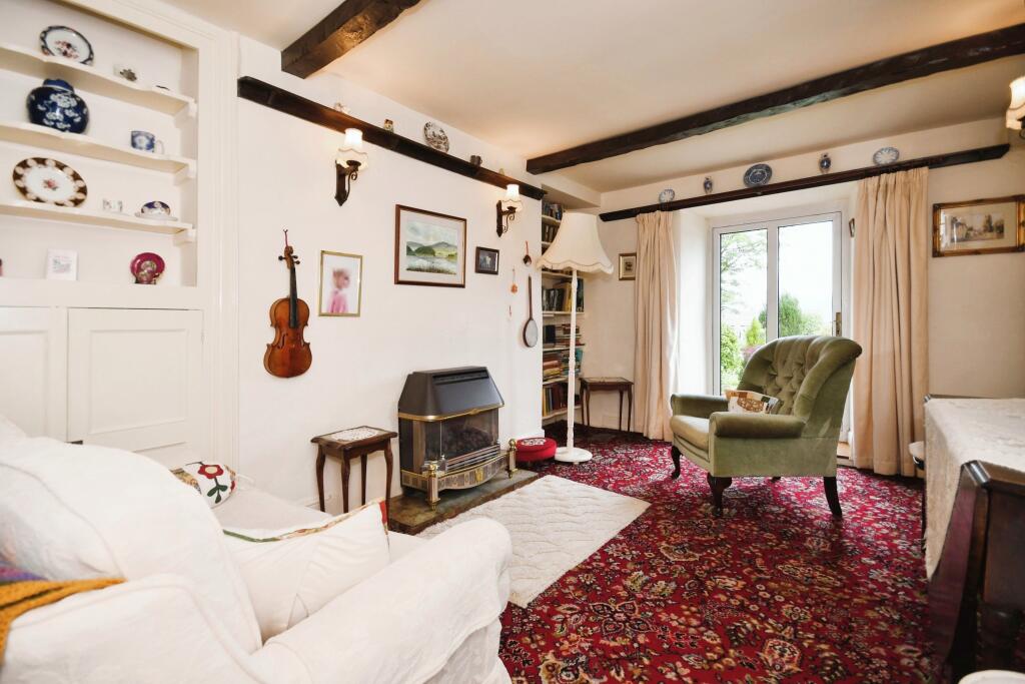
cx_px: 512
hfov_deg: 100.4
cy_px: 342
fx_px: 427
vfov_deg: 77.3
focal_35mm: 15
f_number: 8
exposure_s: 1/60
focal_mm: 10
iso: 400
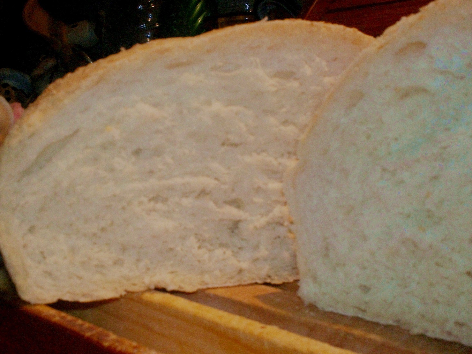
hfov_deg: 35.5
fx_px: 736
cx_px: 200
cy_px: 188
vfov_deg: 27.0
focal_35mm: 54
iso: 80
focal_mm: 6.3
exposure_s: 1/30
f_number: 4.5
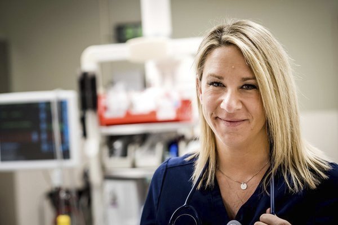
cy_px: 112
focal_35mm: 84
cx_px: 169
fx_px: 789
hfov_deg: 24.2
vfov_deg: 16.3
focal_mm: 56
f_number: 2.5
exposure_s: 1/250
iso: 2000
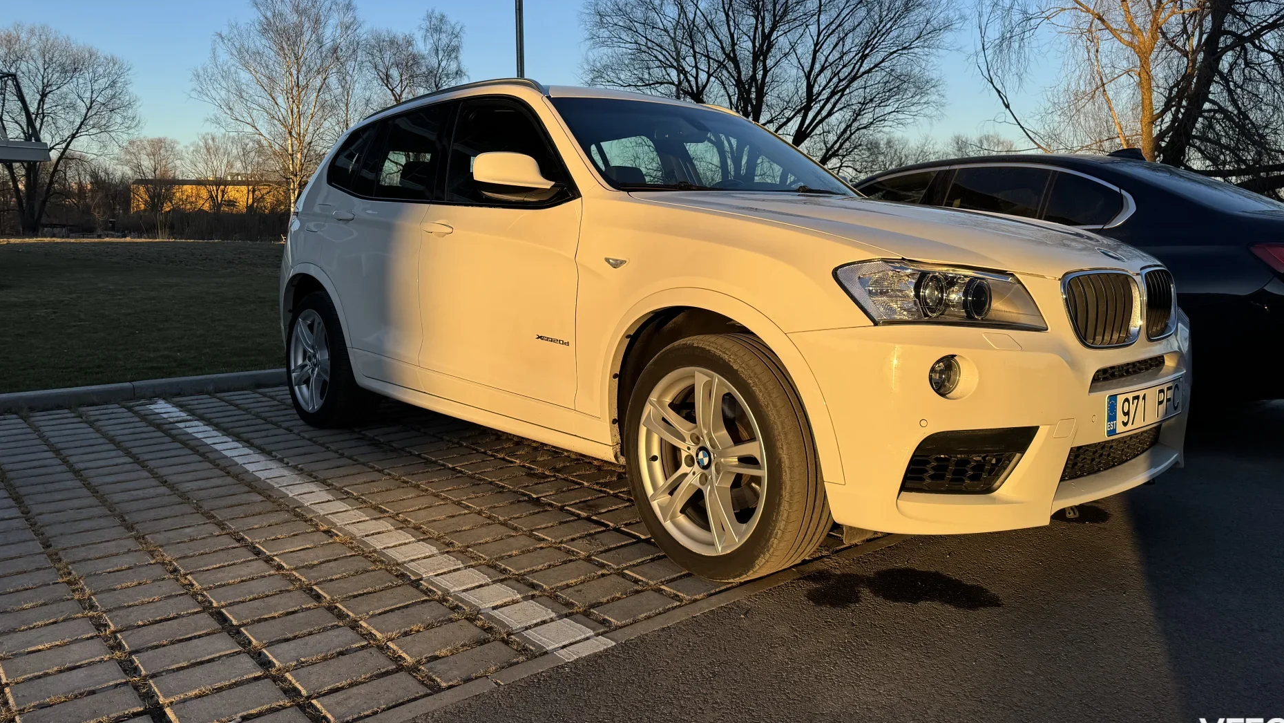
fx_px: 919
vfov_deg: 42.4
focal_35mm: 27
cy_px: 253
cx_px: 662
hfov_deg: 69.8
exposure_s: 1/1637
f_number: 1.78
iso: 80
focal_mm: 6.76
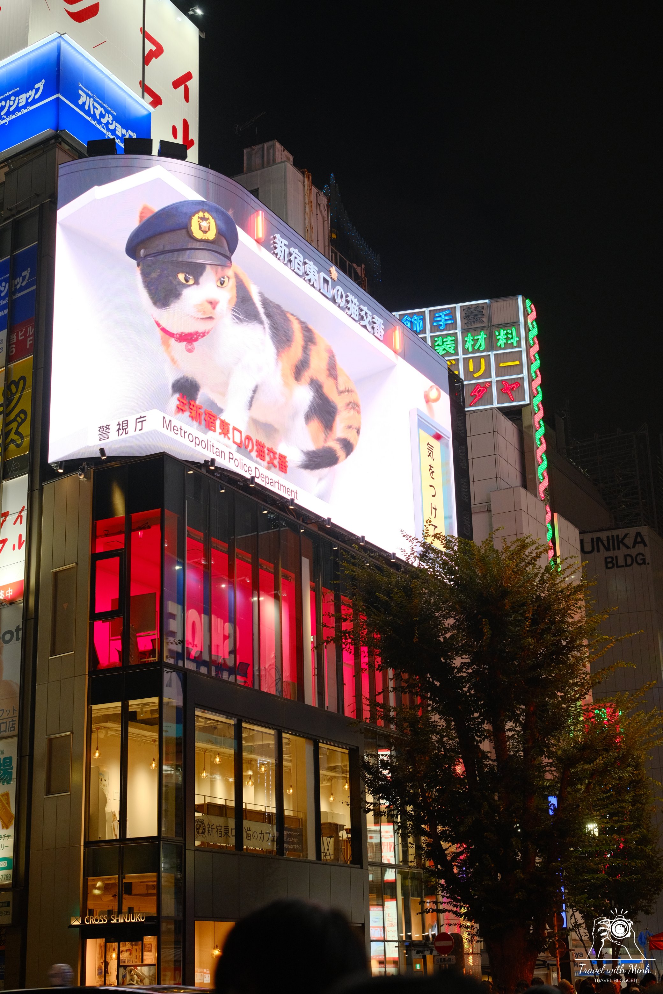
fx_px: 1381
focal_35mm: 50
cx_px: 332
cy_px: 497
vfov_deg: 39.6
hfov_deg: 27.0
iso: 800
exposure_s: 1/140
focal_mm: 33
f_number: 2.8
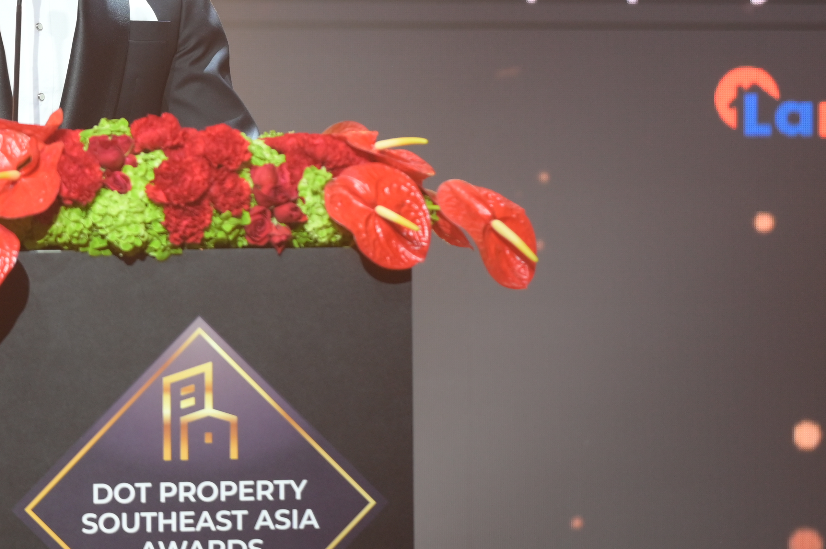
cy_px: 103
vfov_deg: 5.7
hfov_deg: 8.5
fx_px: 5549
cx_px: 202
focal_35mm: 242
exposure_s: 1/250
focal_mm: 102
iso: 1000
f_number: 2.8
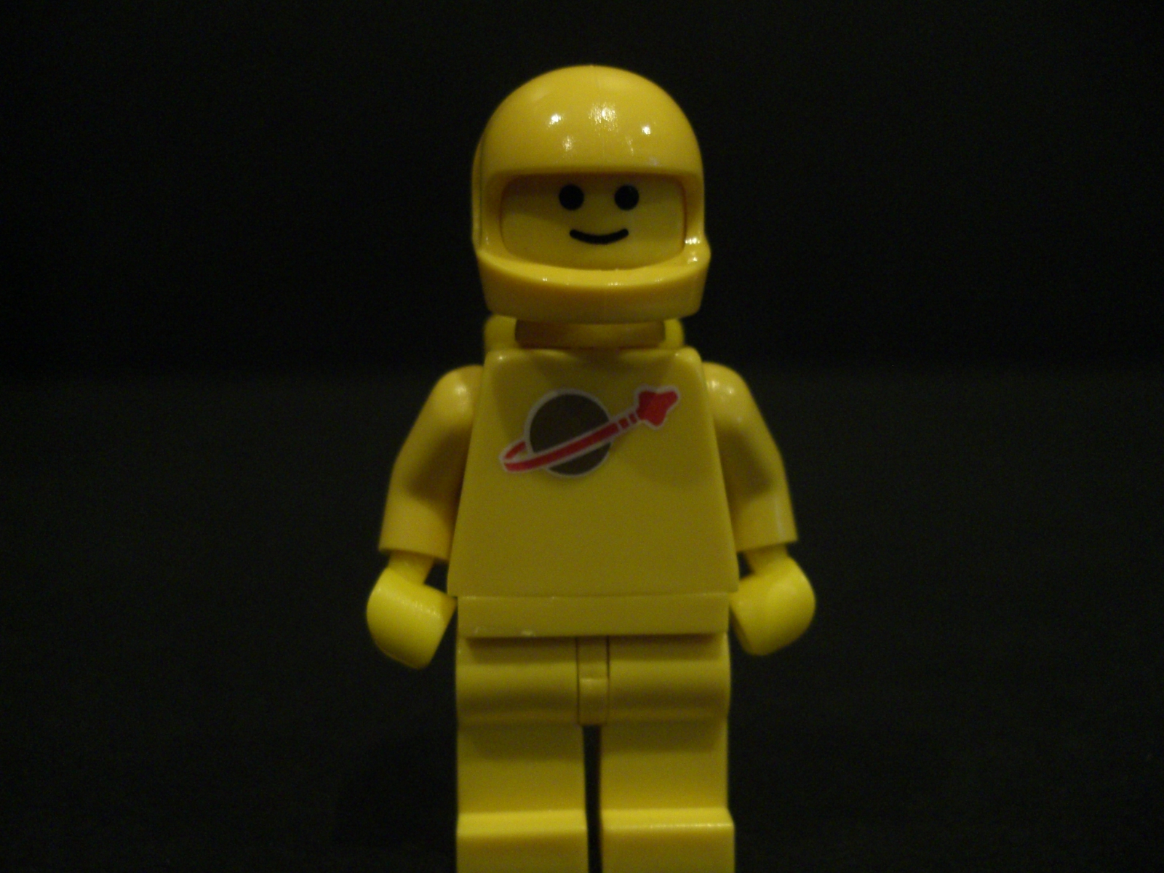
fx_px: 1278
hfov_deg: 49.0
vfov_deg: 37.7
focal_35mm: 38
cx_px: 582
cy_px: 436
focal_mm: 6.3
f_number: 3.1
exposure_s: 1/8
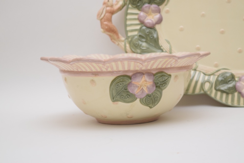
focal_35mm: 82
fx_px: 559
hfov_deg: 24.6
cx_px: 122
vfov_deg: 16.6
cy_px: 82
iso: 900
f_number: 5.6
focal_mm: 55
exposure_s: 1/60
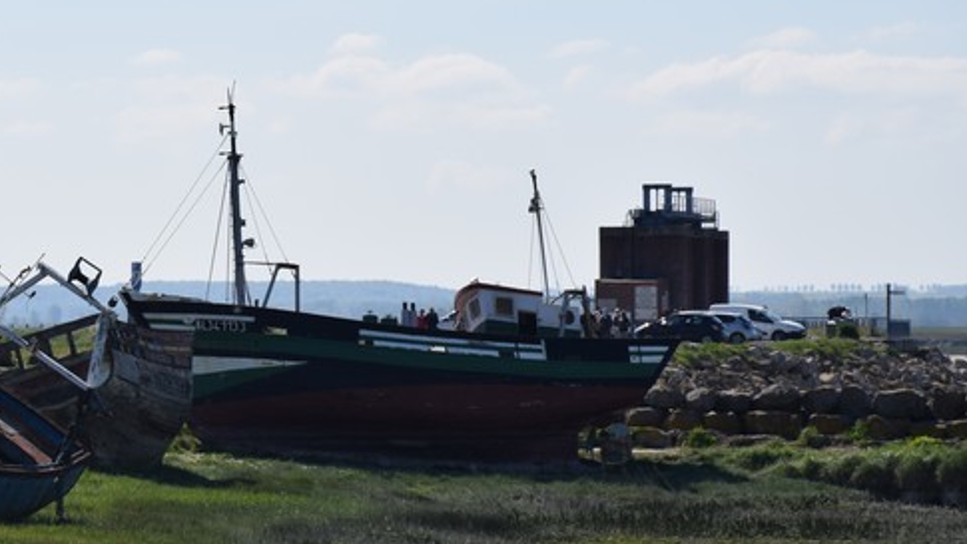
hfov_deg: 7.9
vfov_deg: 4.5
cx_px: 179
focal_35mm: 272
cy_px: 280
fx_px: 6972
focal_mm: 105
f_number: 11
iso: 200
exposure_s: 1/500
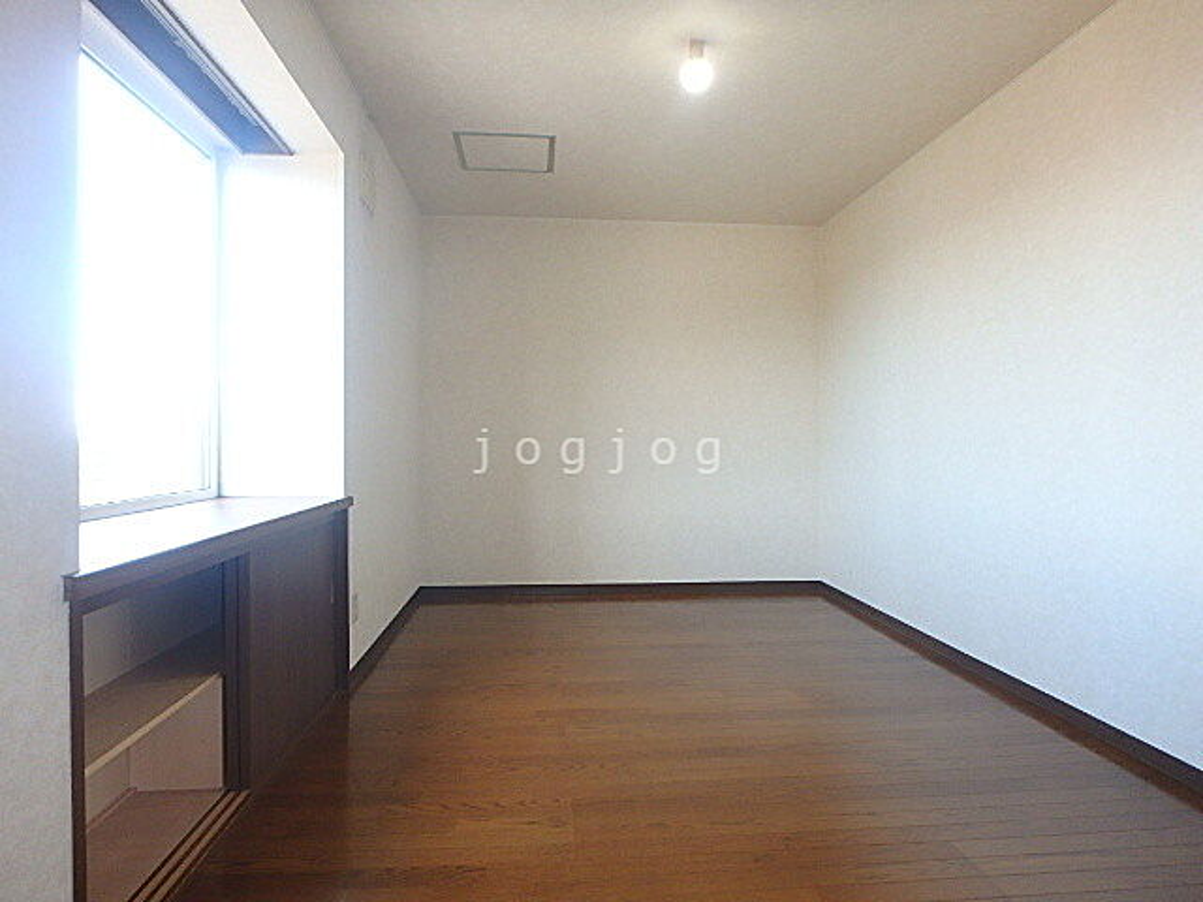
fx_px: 730
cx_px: 602
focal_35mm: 21
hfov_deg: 79.0
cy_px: 451
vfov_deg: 63.4
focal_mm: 3.7
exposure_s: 1/40
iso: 200
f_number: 3.5
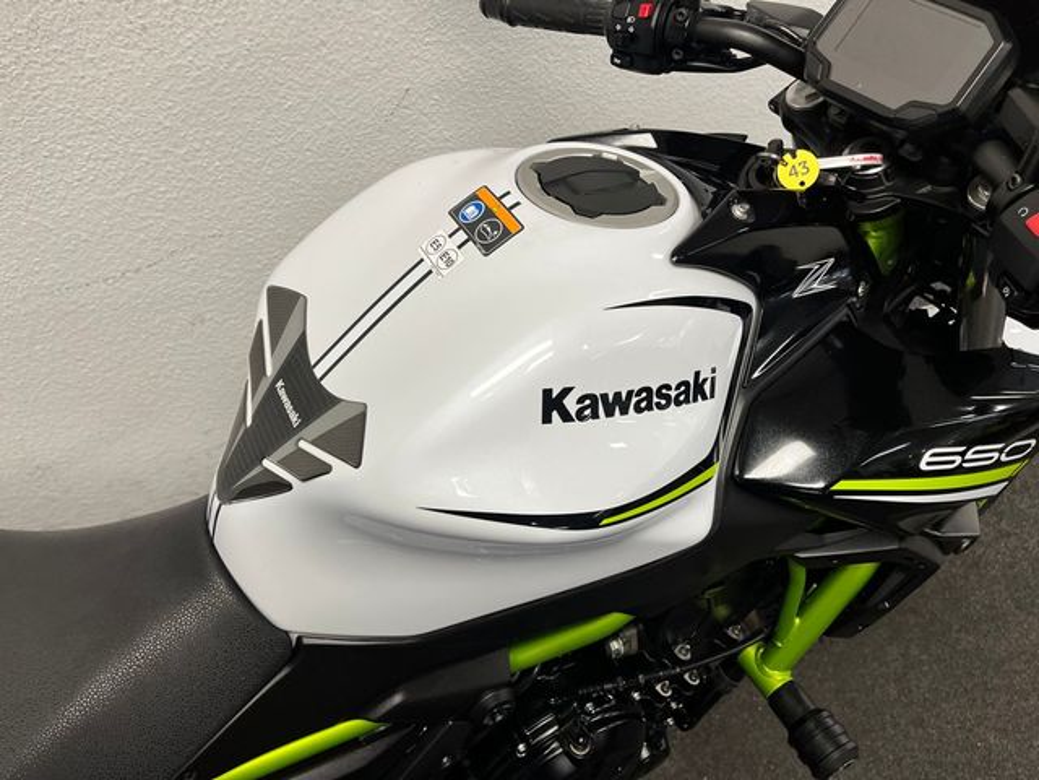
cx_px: 520
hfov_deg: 67.3
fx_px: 780
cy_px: 390
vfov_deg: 53.1
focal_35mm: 26
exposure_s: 1/100
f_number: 1.6
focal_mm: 5.1
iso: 100
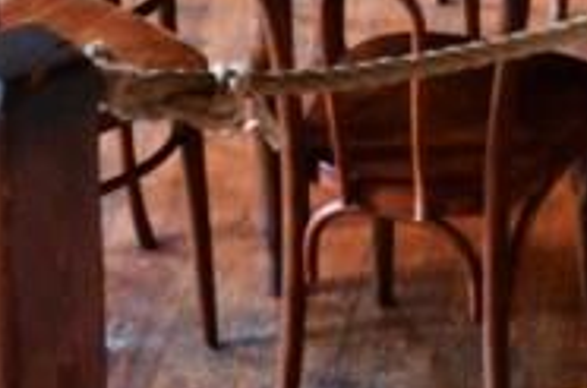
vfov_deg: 8.3
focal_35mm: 149
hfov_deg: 13.3
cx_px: 789
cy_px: -603
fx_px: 2423
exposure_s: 1/20
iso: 800
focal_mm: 18
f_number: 6.3
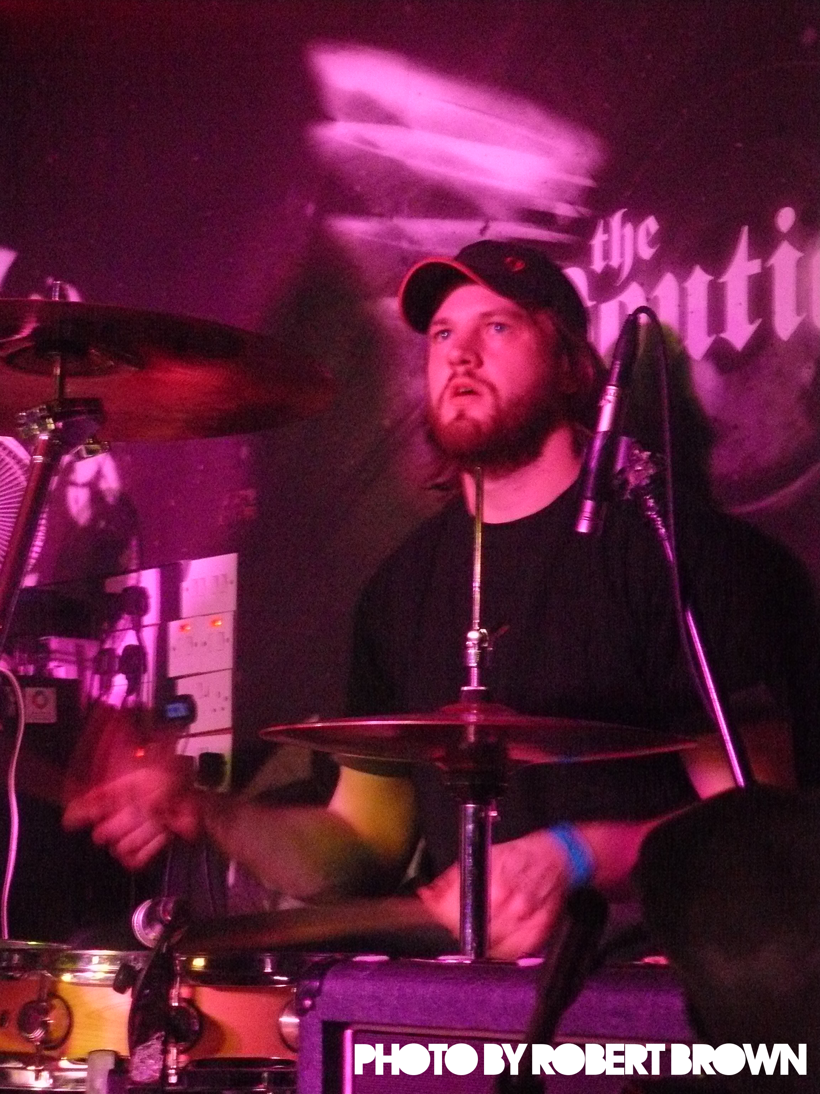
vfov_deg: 23.8
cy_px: 547
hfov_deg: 18.0
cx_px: 410
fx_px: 2590
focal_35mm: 82
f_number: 3.2
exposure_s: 1/8
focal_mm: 13.7
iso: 800
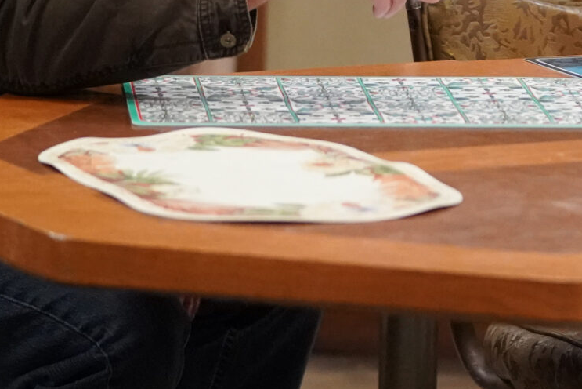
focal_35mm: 303
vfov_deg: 4.5
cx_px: 597
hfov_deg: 6.8
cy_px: 58
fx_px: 4900
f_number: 2.8
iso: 8000
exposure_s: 1/200
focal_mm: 88
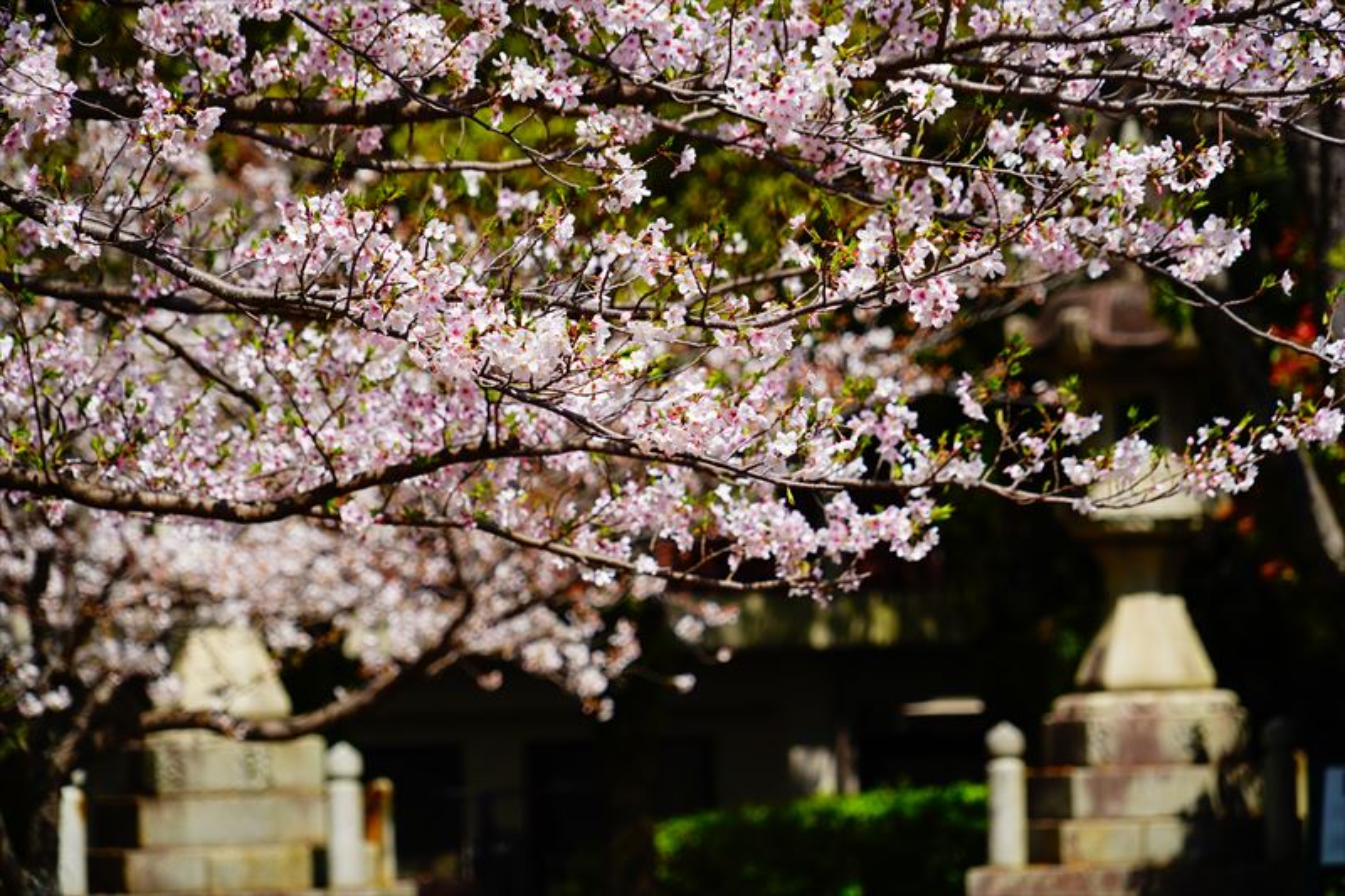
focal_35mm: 219
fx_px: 8180
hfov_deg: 9.4
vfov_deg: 6.3
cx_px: 672
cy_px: 448
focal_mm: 219
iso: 125
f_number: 8
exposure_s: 1/350
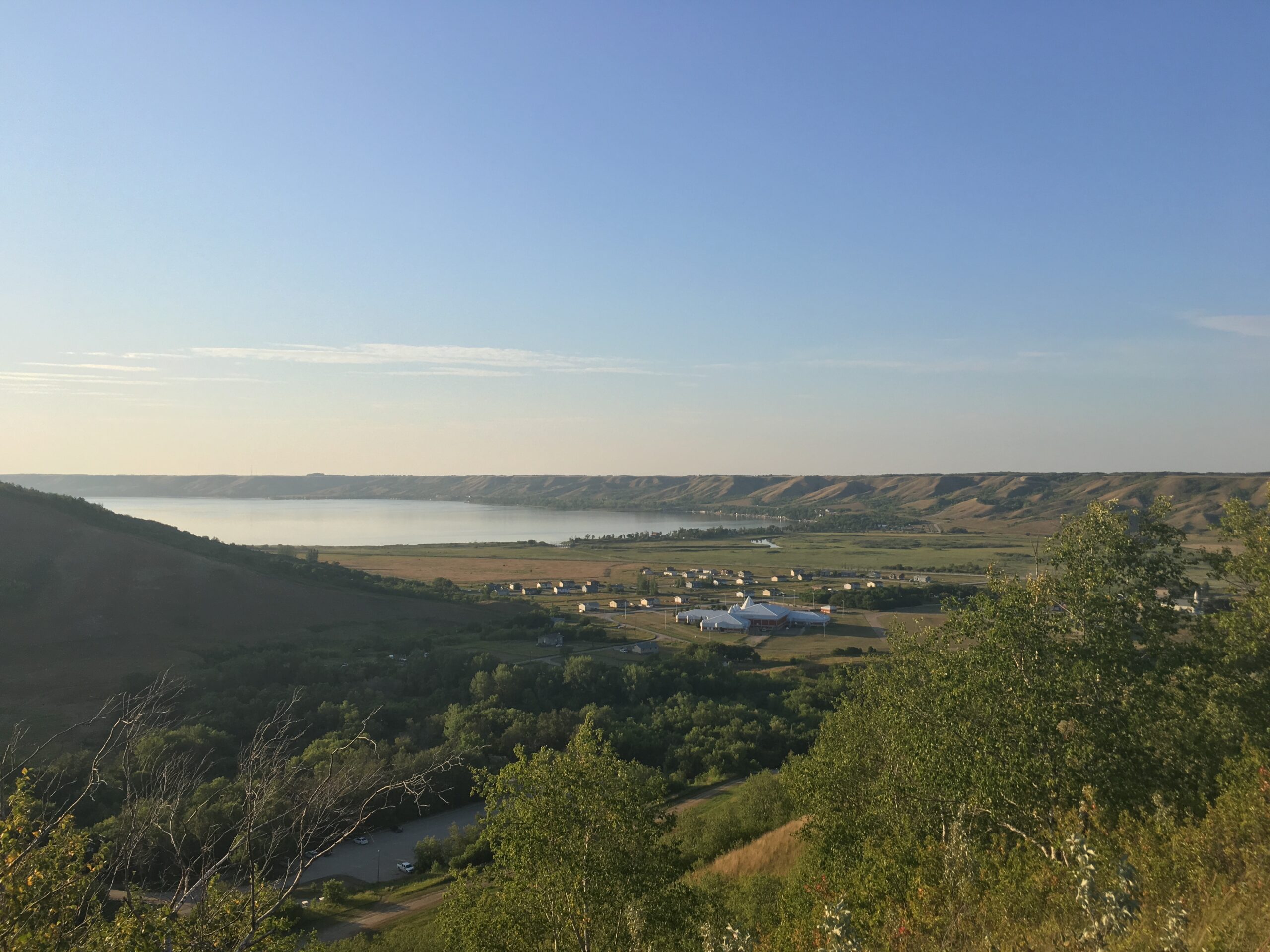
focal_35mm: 29
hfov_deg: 61.7
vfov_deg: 48.2
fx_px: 1064
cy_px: 476
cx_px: 635
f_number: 2.2
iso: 25
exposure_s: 1/818
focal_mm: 4.15
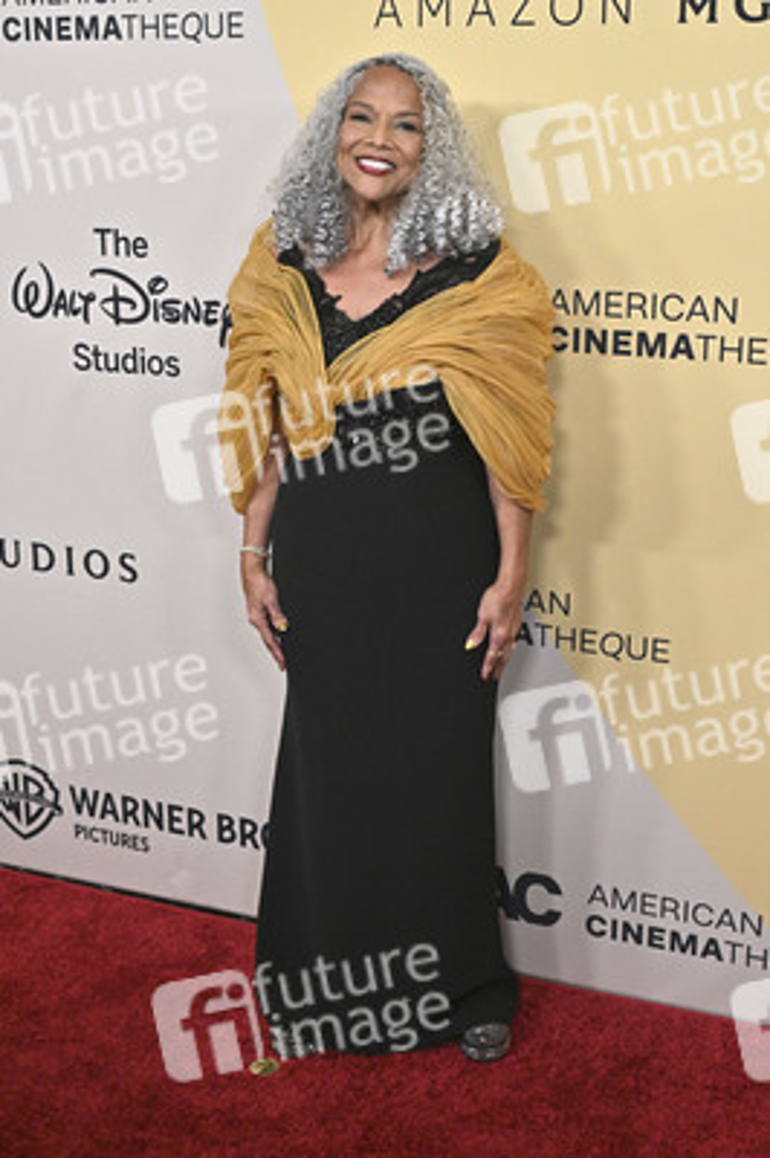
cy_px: 579
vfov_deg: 44.5
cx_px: 385
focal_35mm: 44
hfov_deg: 30.5
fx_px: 1414
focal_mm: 44
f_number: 5.6
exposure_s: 1/320
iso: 2000
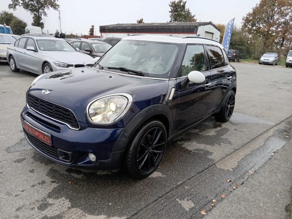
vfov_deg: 54.9
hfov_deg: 69.4
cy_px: 110
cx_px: 146
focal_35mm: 25
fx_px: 211
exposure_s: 1/33.3
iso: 198
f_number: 1.8
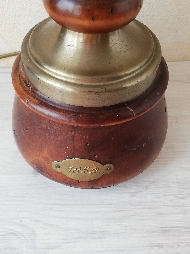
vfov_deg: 46.8
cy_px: 127
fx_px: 293
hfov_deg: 36.0
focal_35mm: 40
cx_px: 95
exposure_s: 1/50
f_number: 2.2
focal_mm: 3.81
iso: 200
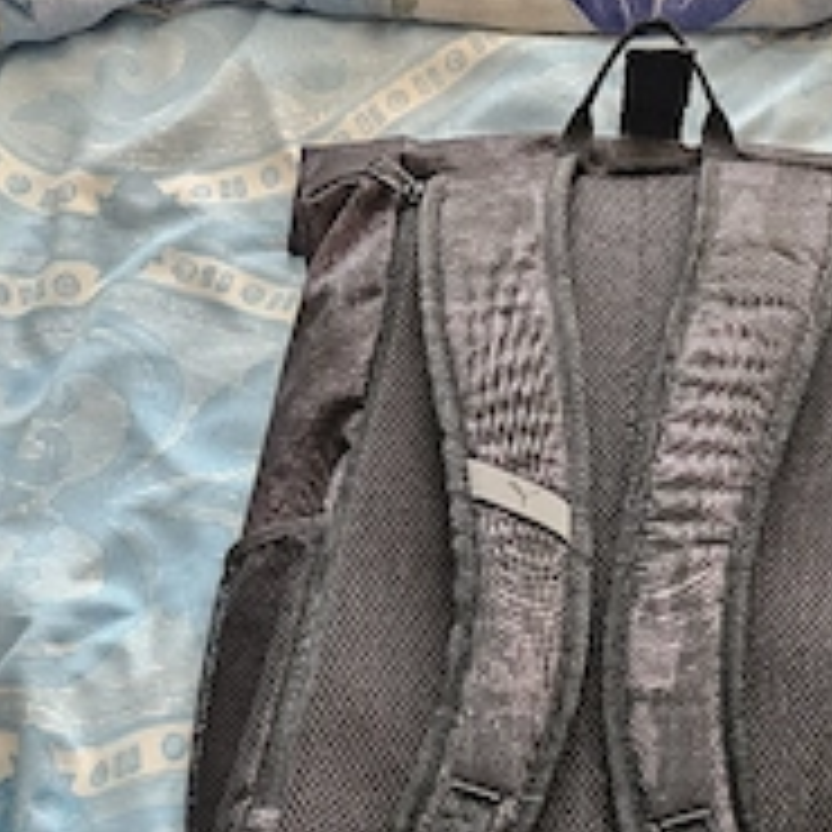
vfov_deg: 36.6
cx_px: 607
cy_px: 706
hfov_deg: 37.5
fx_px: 1196
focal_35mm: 44
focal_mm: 5.4
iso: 400
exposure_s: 1/101
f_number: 1.8
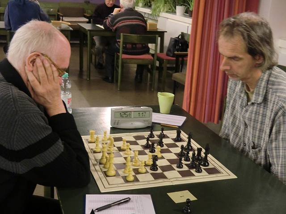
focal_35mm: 47
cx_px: 143
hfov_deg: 40.4
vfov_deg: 30.9
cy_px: 107
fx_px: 388
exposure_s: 1/5
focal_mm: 8.4
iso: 400
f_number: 4
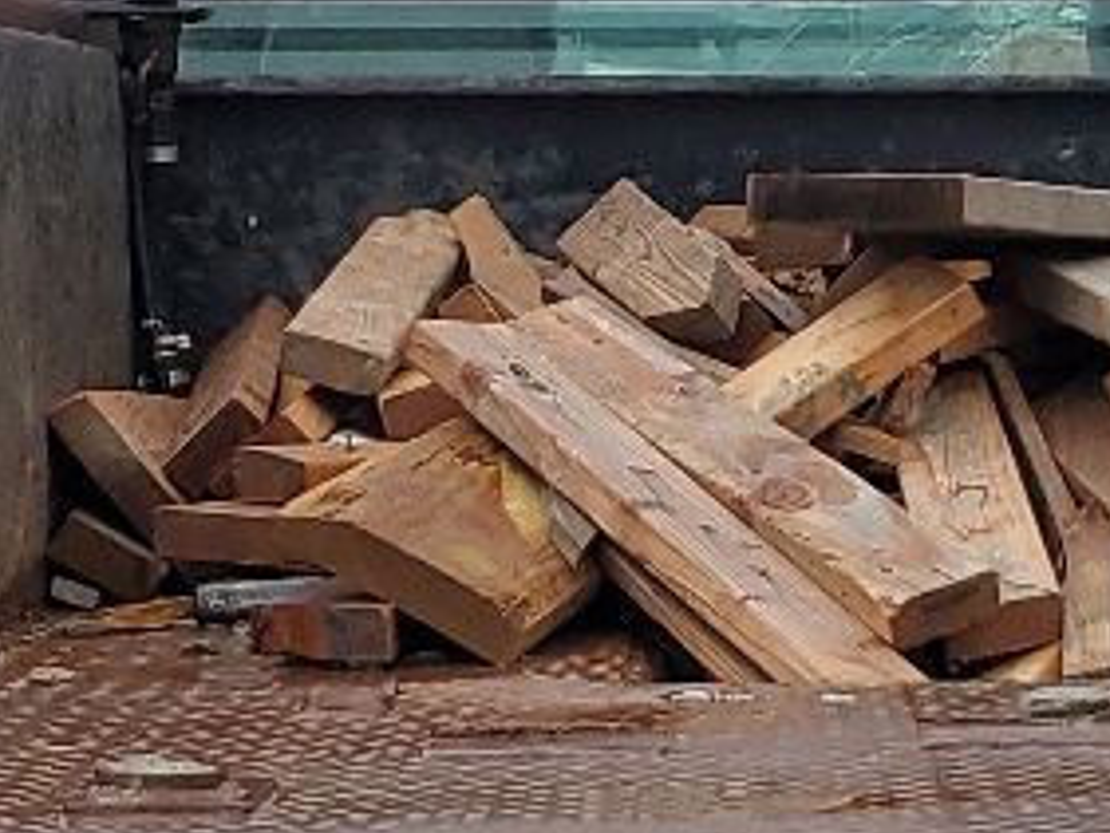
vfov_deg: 10.0
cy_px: 719
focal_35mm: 148
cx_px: 905
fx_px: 4748
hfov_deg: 13.3
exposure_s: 1/357
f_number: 1.5
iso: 50
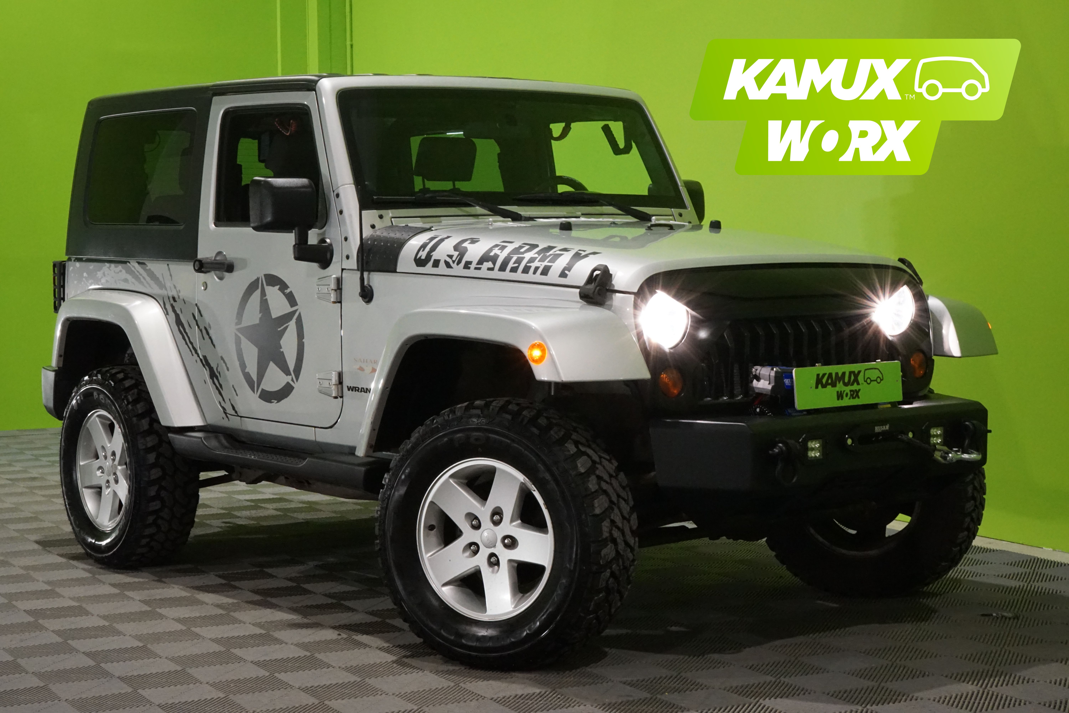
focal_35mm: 64
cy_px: 356
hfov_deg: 31.4
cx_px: 534
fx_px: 1900
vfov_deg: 21.2
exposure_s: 1/25
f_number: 25
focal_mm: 64
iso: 6400
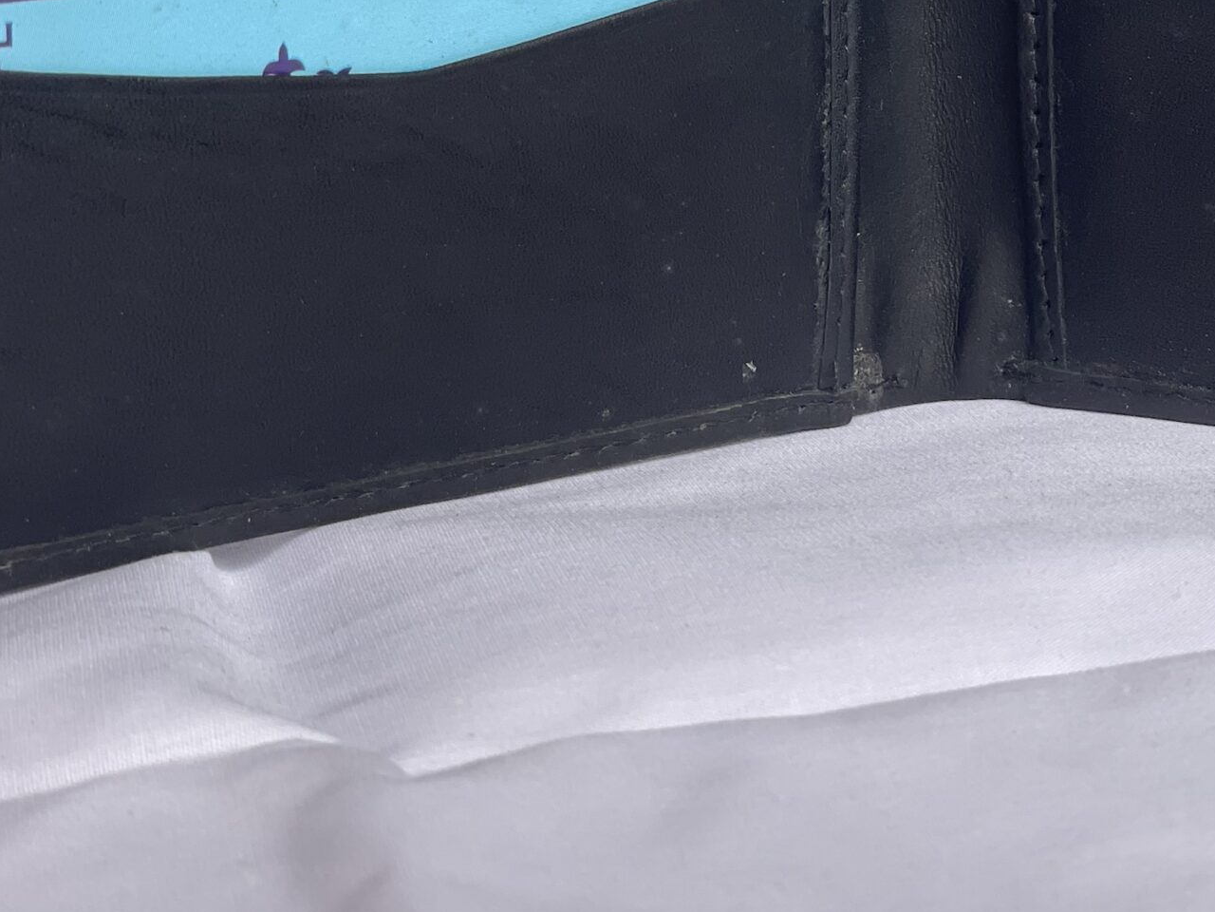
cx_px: 1001
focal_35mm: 104
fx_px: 3650
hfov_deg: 18.7
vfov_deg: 14.2
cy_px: 195
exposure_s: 1/182
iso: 25
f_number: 2
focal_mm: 6
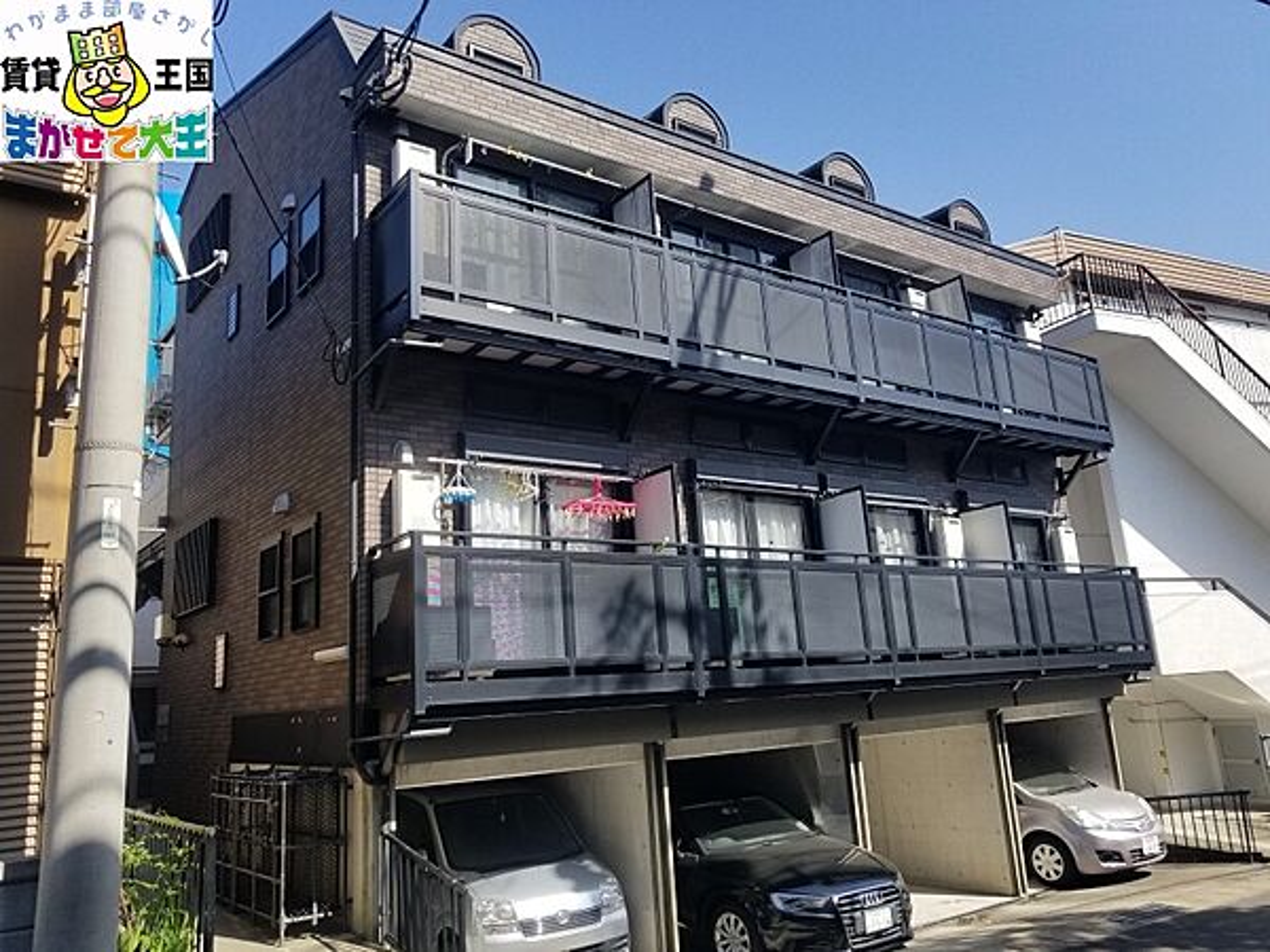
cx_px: 635
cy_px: 476
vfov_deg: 53.1
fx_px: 954
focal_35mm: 26
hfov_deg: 67.3
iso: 50
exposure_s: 1/2048
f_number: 1.7
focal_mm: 4.25
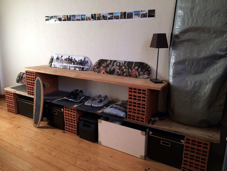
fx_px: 190
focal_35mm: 29
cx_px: 114
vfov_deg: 48.2
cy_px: 86
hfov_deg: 61.7
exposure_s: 1/50
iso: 50
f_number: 2.2
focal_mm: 4.15
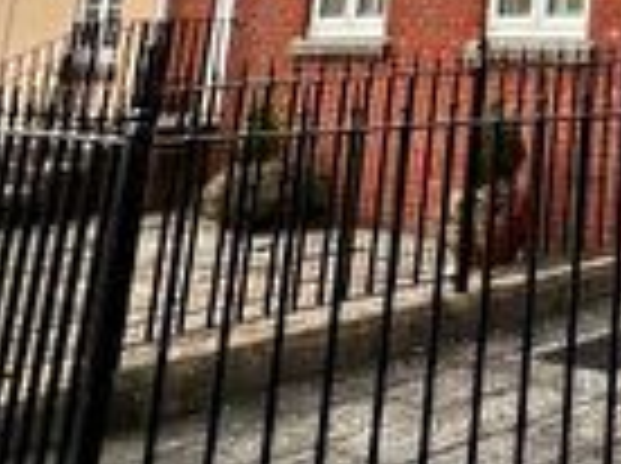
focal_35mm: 66
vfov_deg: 18.3
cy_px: -327
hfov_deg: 22.9
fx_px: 1182
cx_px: 972
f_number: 1.8
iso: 32
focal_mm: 1.57
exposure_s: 1/264
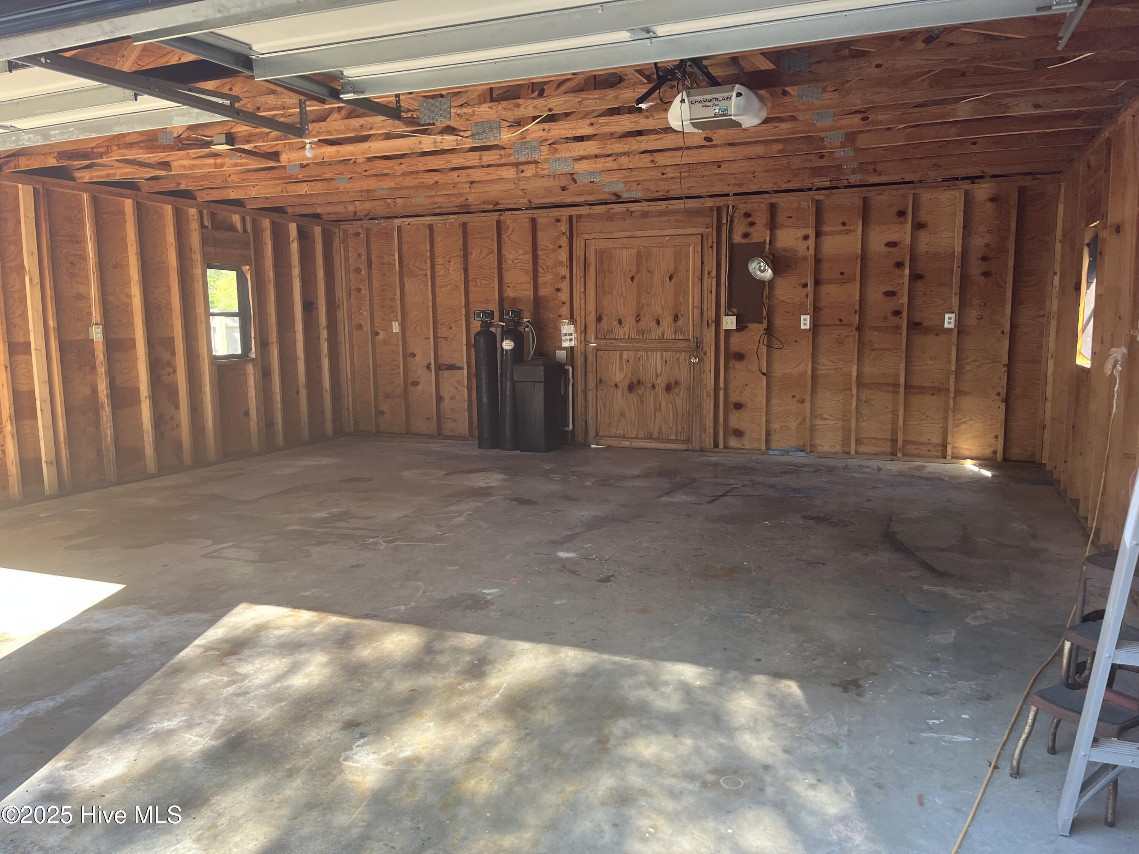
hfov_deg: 67.3
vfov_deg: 53.1
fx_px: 856
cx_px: 570
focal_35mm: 26
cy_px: 427
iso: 100
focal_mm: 5.1
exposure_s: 1/121
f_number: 1.6
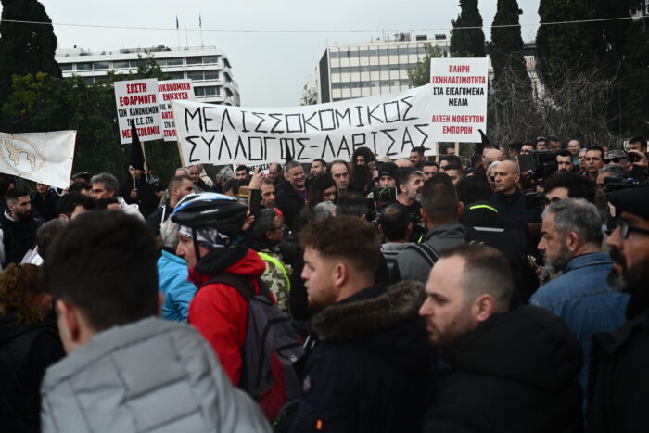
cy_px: 216
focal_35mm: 45
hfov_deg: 43.6
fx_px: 811
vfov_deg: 29.9
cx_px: 324
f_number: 5
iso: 800
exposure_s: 1/2000
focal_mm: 45
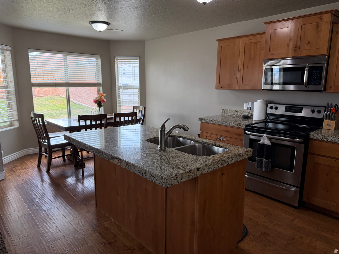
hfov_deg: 71.6
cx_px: 170
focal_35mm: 24
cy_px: 127
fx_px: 235
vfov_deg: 56.8
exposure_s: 1/176
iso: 200
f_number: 1.78
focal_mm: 6.76
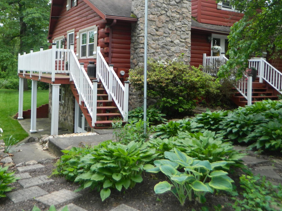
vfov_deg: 41.3
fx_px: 277
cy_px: 71
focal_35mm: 34
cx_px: 117
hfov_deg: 53.7
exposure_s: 1/80
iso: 110
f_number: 3.1
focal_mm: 4.5
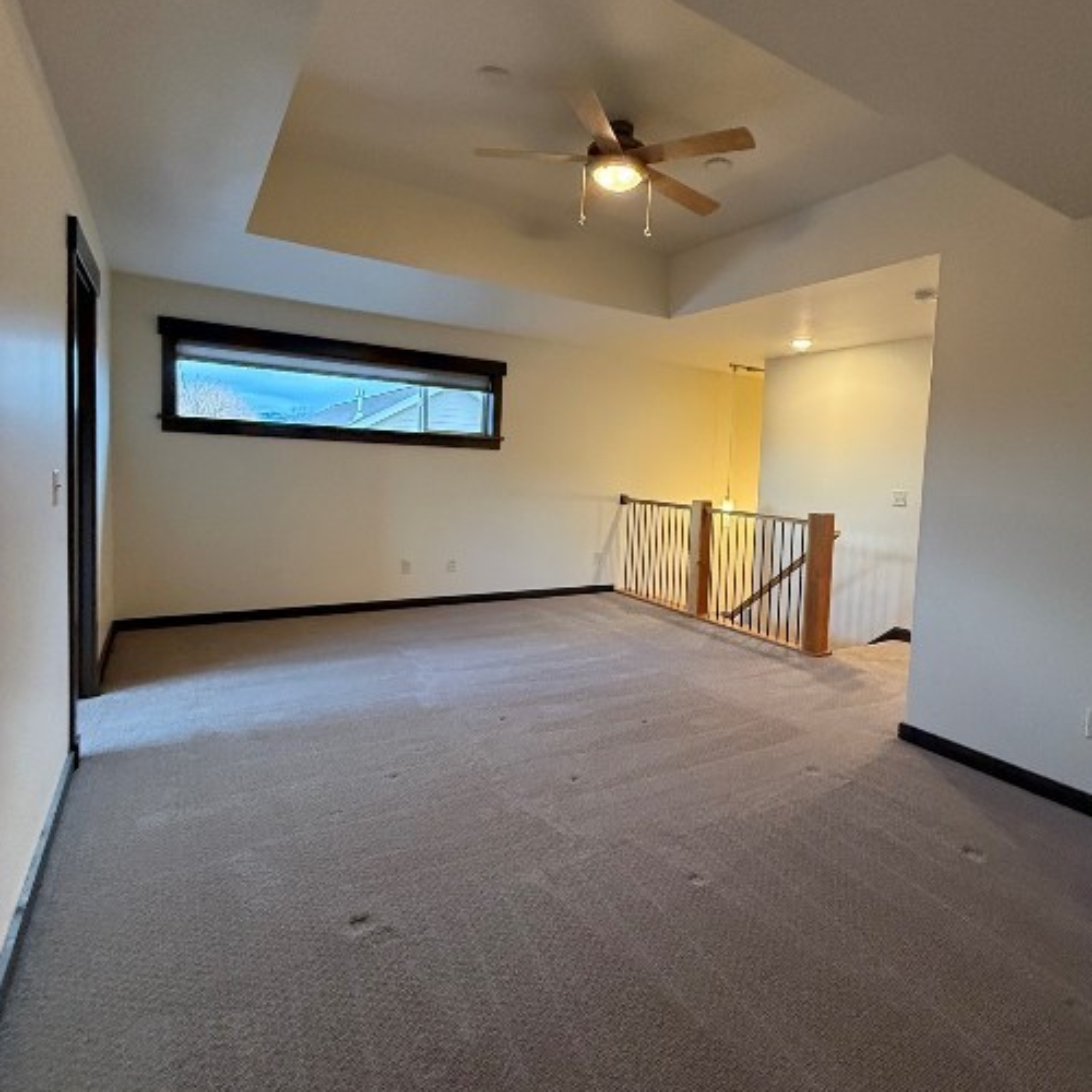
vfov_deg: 77.6
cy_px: 513
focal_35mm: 19
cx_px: 625
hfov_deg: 77.2
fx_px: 678
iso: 500
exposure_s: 1/120
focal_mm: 2.22
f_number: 2.2
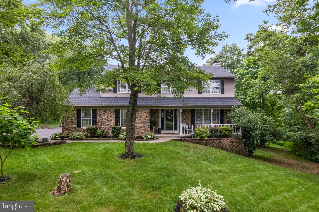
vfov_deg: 57.2
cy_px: 106
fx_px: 195
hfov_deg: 78.6
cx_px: 160
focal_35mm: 22
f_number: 2.8
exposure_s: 1/8
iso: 560
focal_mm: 8.38
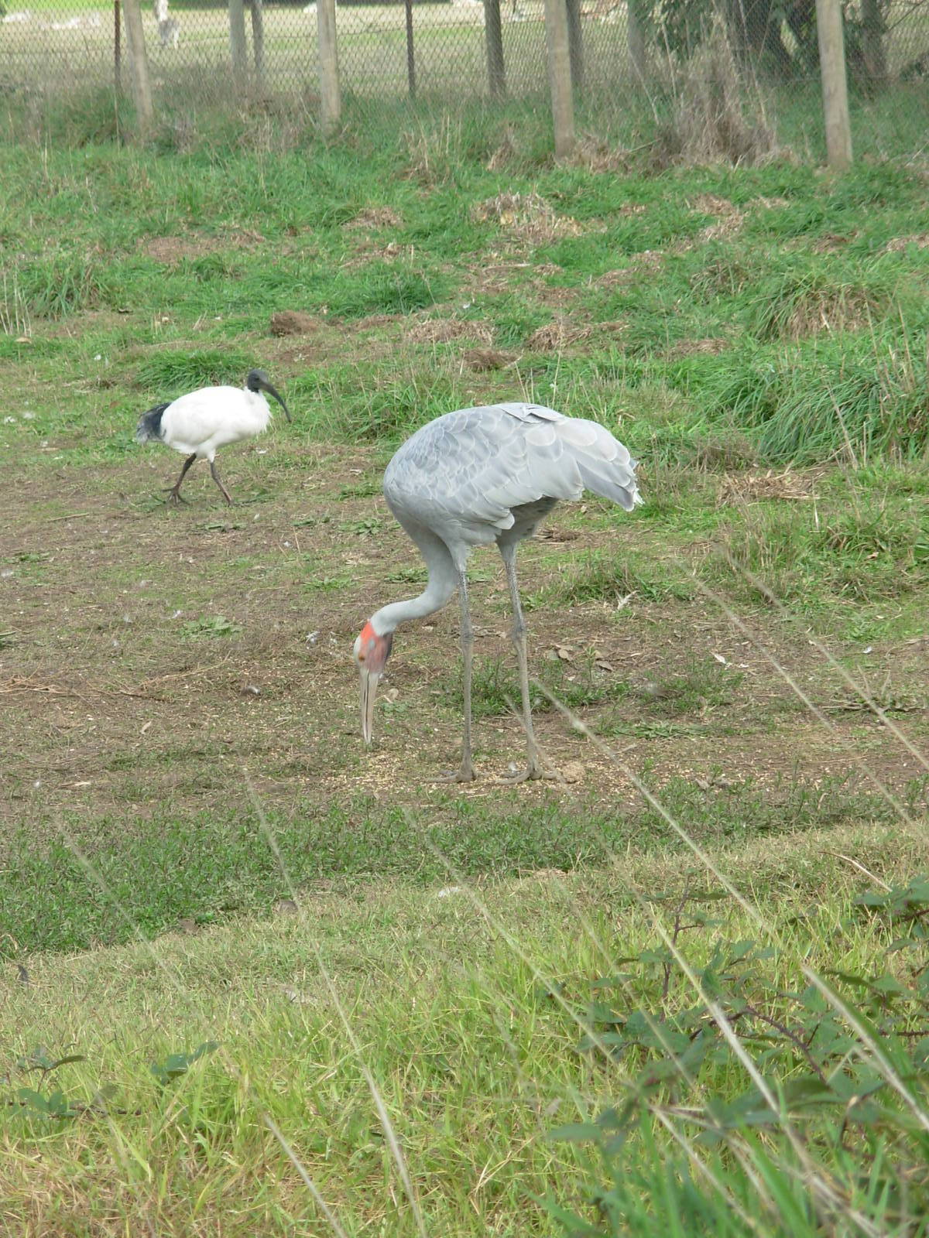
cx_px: 464
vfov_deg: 10.4
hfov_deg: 7.8
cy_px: 619
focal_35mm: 190
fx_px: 6799
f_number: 5
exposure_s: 1/132
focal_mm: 31.4
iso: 50
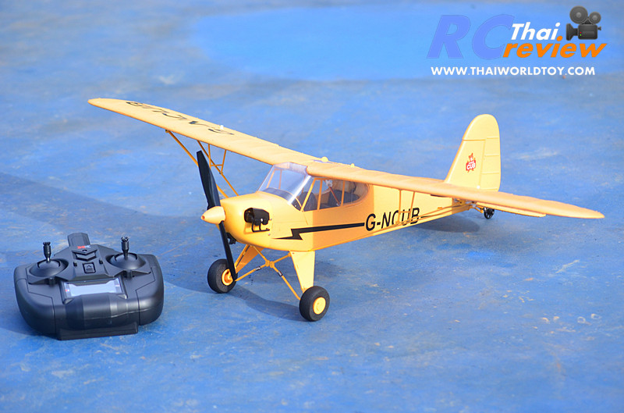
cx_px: 312
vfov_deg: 9.1
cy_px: 206
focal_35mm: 150
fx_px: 2593
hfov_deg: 13.7
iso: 250
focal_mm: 100
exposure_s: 1/320
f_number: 5.6
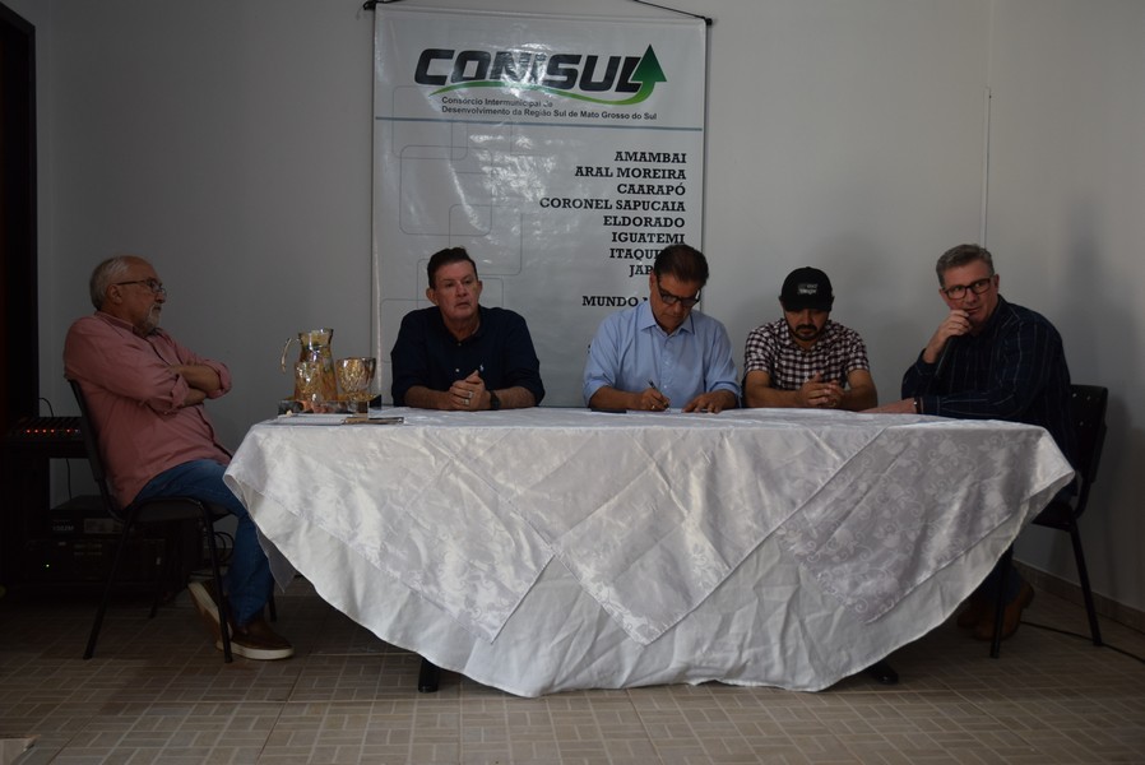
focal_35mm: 36
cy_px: 382
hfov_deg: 53.1
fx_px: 1146
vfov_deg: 36.9
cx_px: 572
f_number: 4
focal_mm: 24
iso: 400
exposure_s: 1/60
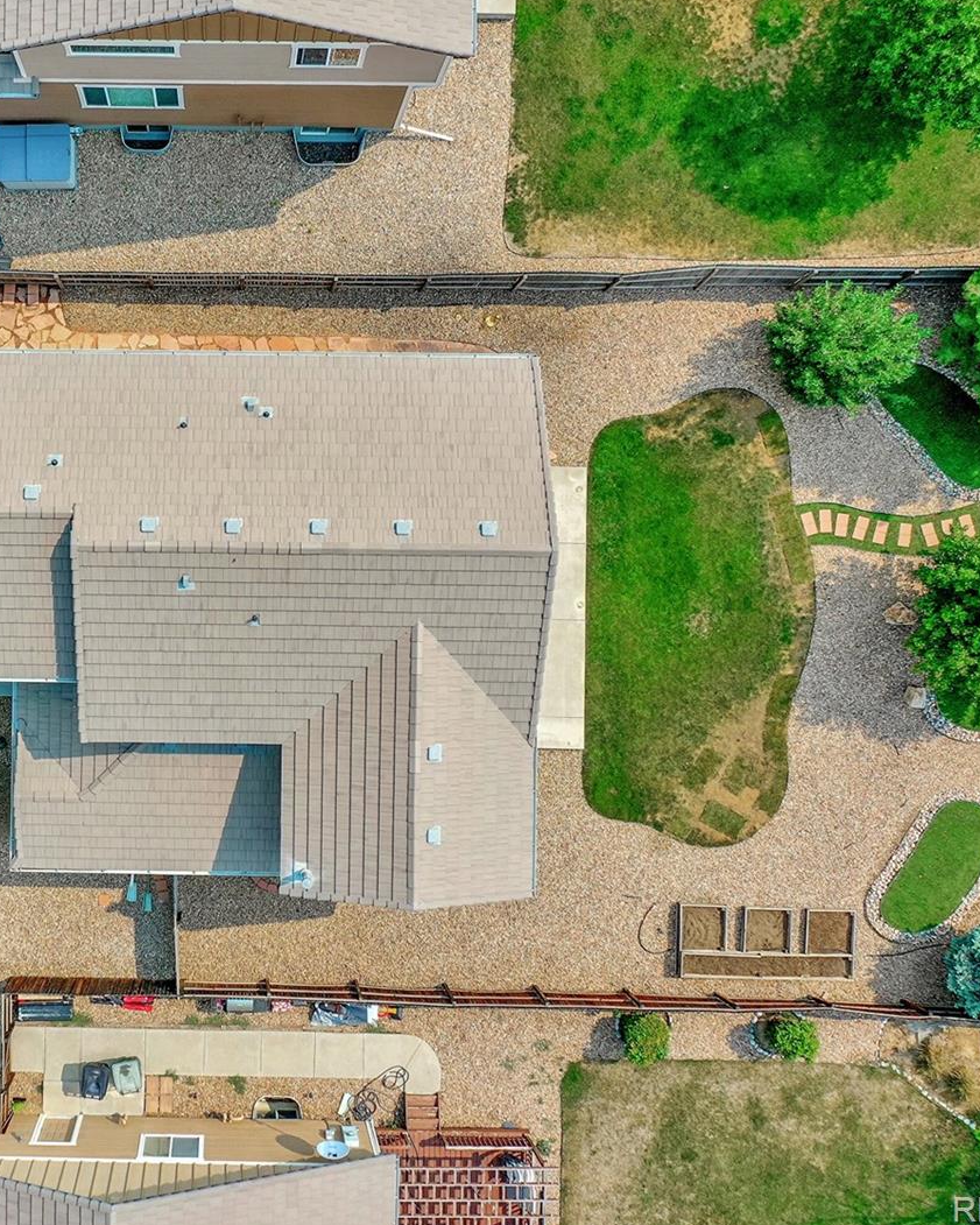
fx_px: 1450
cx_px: 210
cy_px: 613
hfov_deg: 36.2
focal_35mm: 40
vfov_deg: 45.8
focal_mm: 10.26
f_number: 5.6
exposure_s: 1/320
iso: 100
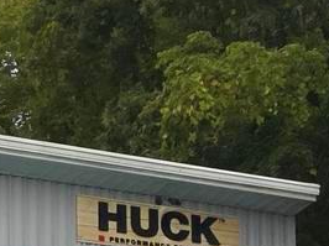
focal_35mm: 185
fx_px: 1757
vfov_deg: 7.9
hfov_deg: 10.3
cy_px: 324
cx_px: -197
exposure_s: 1/800
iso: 100
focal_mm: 4.4
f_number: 2.8
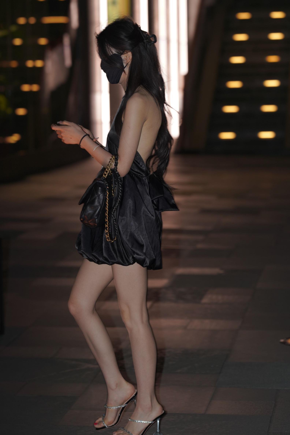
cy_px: 218
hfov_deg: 10.2
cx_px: 145
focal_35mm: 135
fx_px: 1631
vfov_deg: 15.2
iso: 640
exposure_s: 1/200
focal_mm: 135
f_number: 4
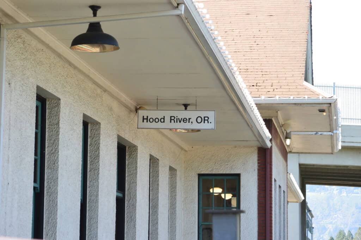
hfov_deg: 18.9
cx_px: 180
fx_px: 1082
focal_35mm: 108
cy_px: 120
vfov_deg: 12.7
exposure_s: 1/160
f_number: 9
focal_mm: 72
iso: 400
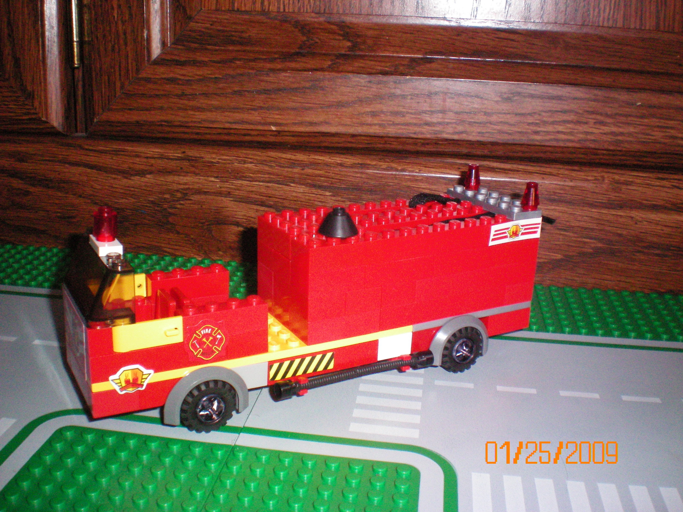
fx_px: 750
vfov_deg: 37.7
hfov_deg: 49.0
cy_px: 256
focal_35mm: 38
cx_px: 342
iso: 400
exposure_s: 1/60
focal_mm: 6.3
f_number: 4.6
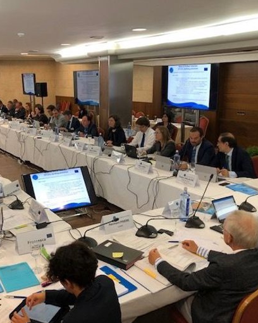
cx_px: 73
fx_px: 353
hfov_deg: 39.3
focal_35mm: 37
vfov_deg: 49.1
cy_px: 162
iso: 32
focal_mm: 3.99
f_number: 1.8
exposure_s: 1/25
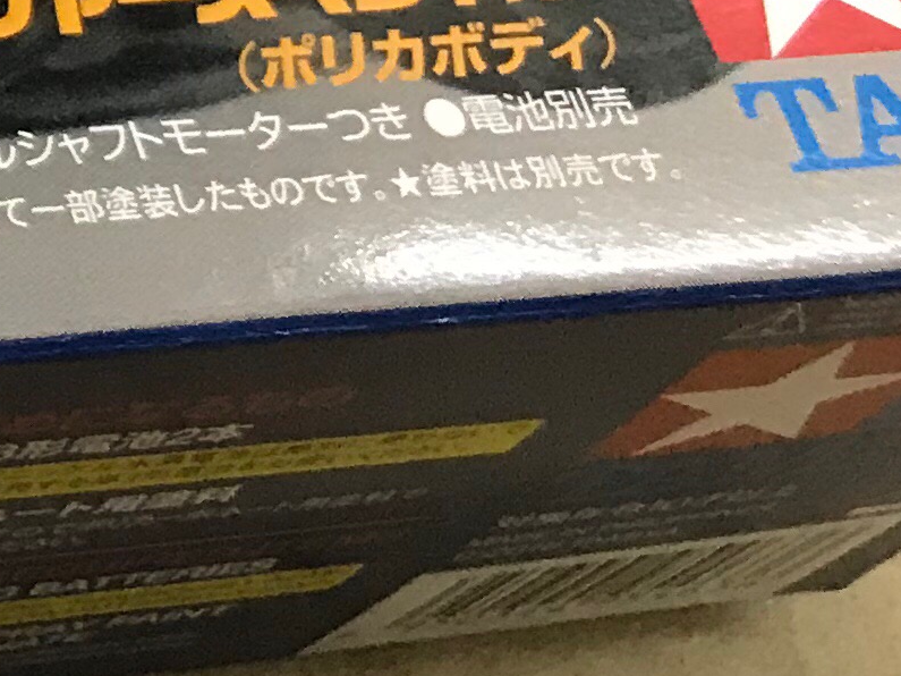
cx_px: -1286
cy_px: -698
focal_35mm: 142
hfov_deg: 11.4
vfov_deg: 9.7
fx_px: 3695
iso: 50
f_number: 1.8
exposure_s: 1/17
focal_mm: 3.99
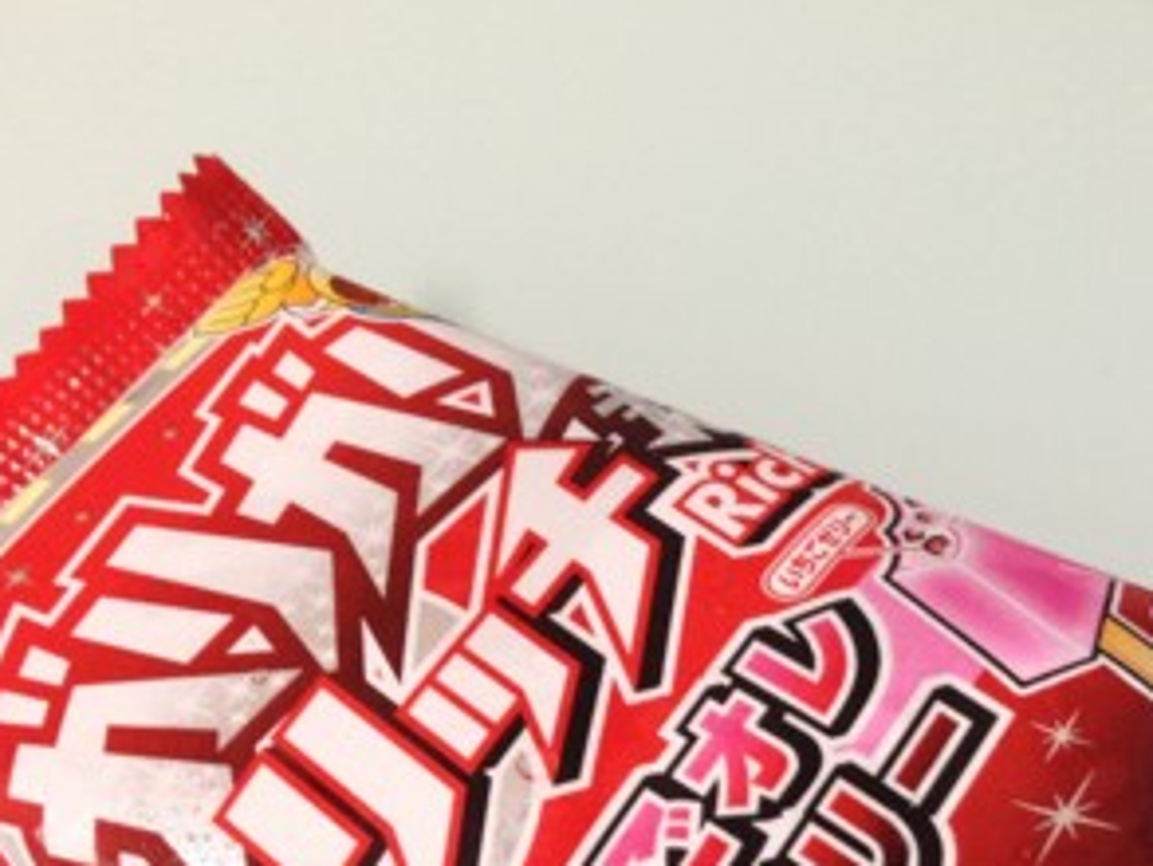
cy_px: 905
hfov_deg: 26.5
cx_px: 933
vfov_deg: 19.7
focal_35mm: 72
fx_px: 2399
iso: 125
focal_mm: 4.13
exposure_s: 1/20
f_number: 2.4
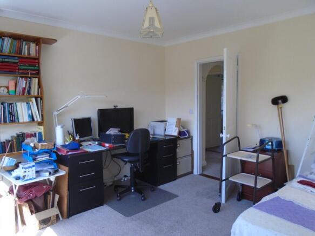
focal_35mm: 26
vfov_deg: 53.0
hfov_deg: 67.3
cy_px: 118
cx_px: 158
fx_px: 237
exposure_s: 1/80
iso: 100
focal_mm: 4.6
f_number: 3.2
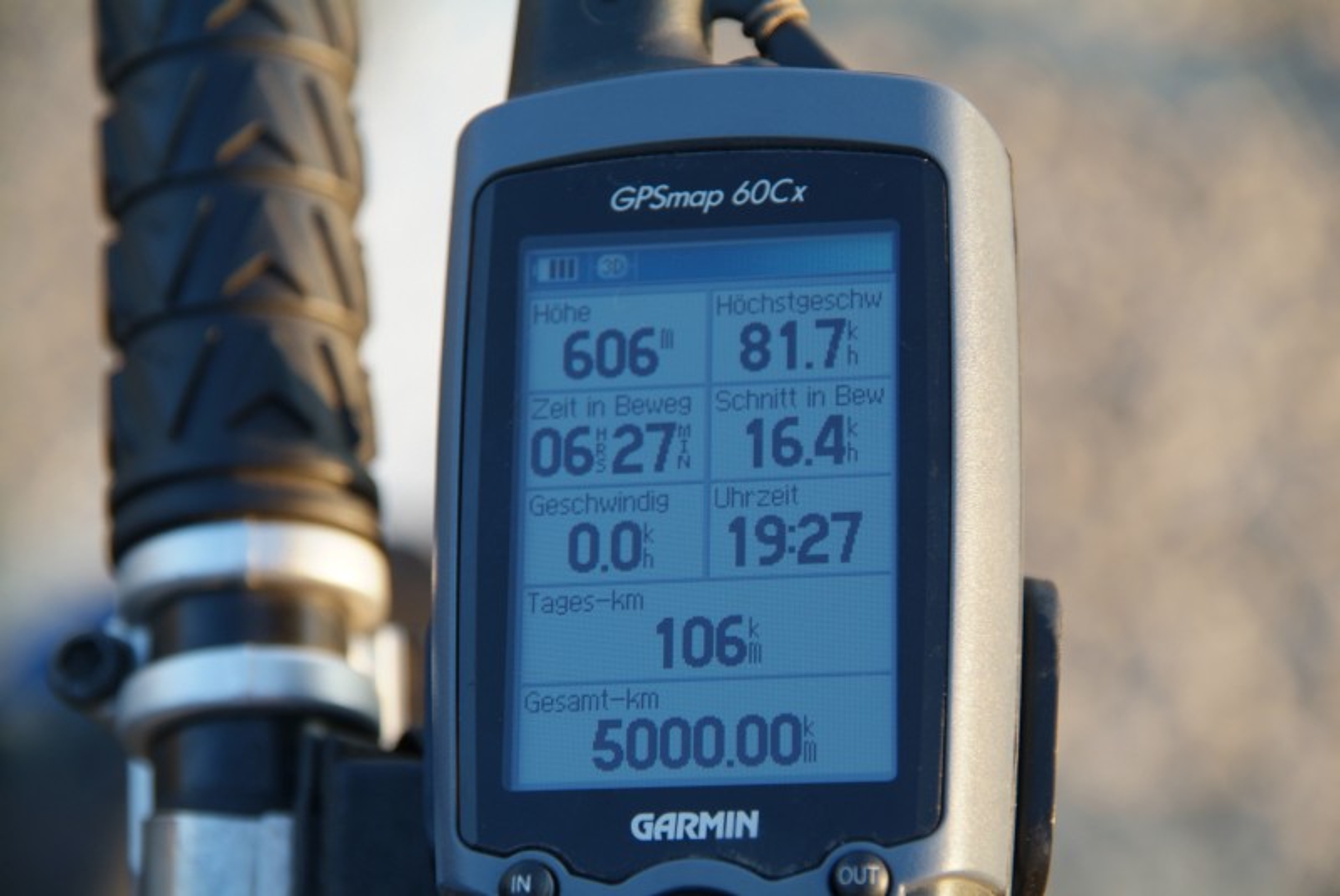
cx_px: 670
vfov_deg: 7.9
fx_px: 6482
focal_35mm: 174
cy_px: 448
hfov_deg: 11.8
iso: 200
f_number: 5.6
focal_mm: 116
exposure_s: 1/60
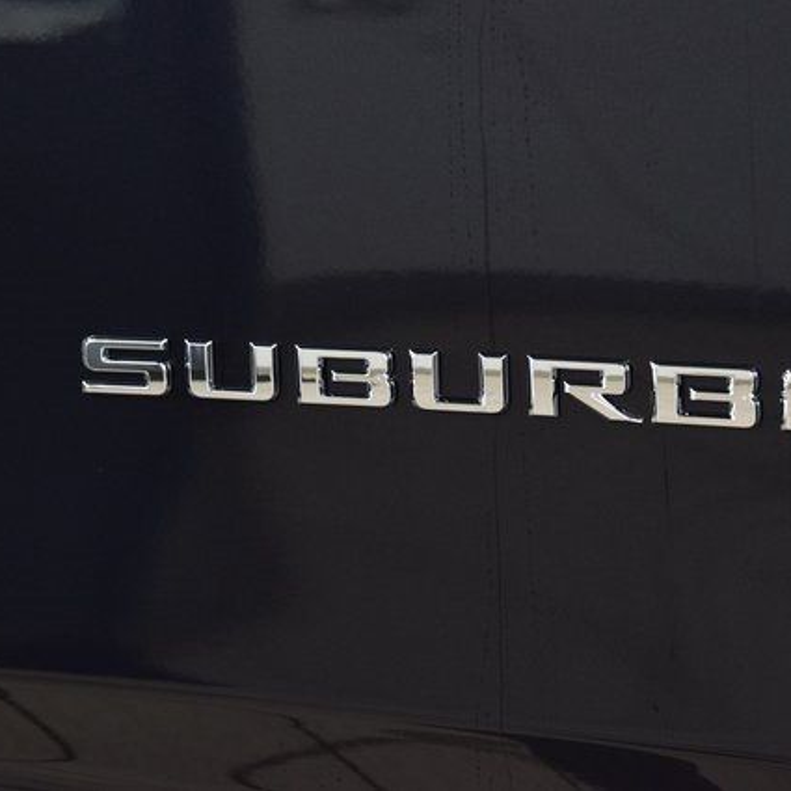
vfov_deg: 16.5
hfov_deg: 16.4
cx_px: 570
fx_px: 2731
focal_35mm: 106
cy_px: 396
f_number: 6.3
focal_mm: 55
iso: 900
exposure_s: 1/15
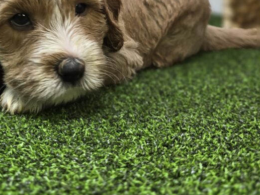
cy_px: 29
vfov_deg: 31.1
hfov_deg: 41.0
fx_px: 338
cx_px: 68
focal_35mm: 45
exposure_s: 1/120
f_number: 1.7
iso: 64
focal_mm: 6.3
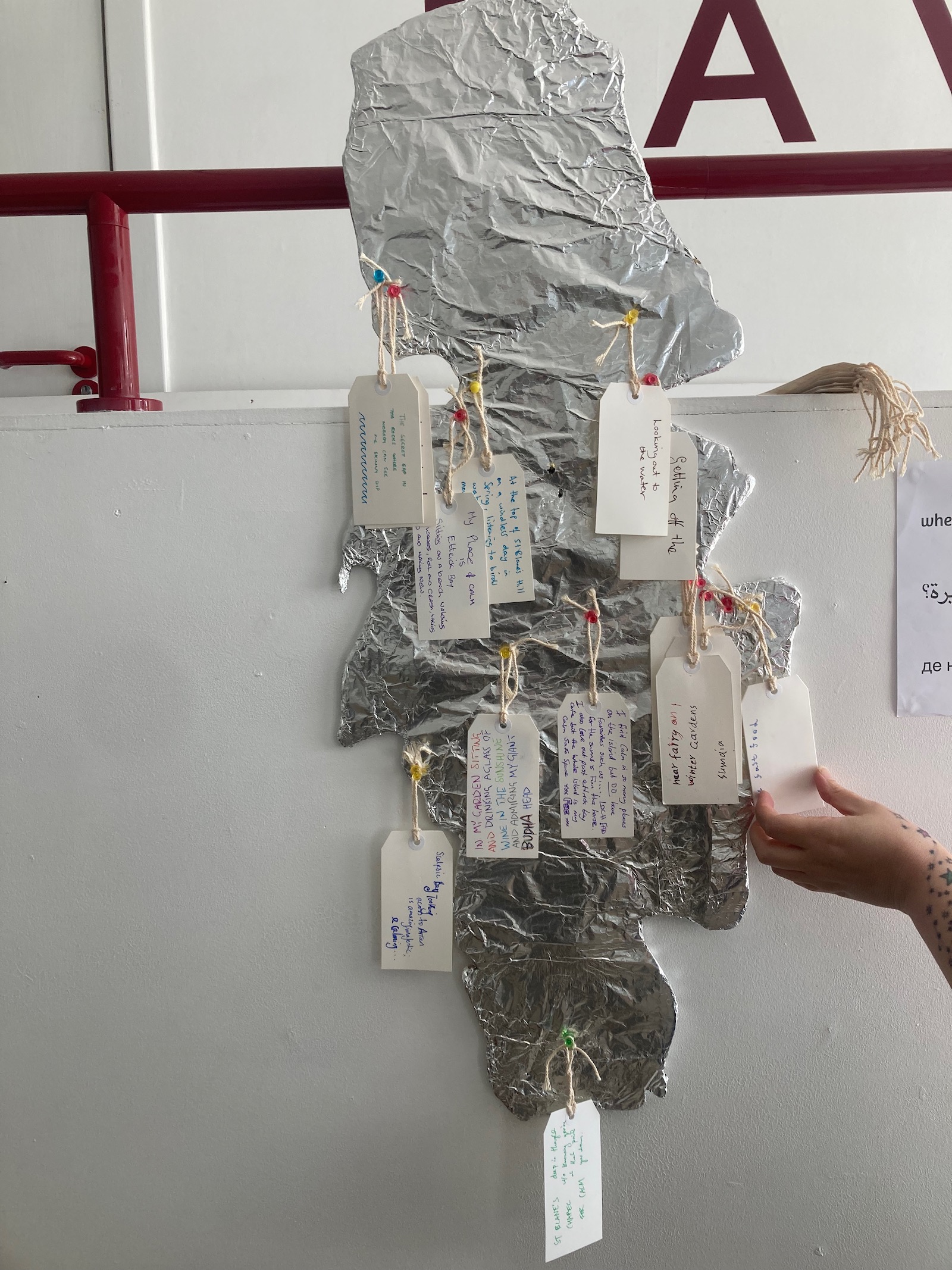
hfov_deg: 49.7
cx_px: 476
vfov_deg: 63.4
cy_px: 635
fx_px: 1027
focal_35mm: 28
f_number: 1.8
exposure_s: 1/122
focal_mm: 3.99
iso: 32
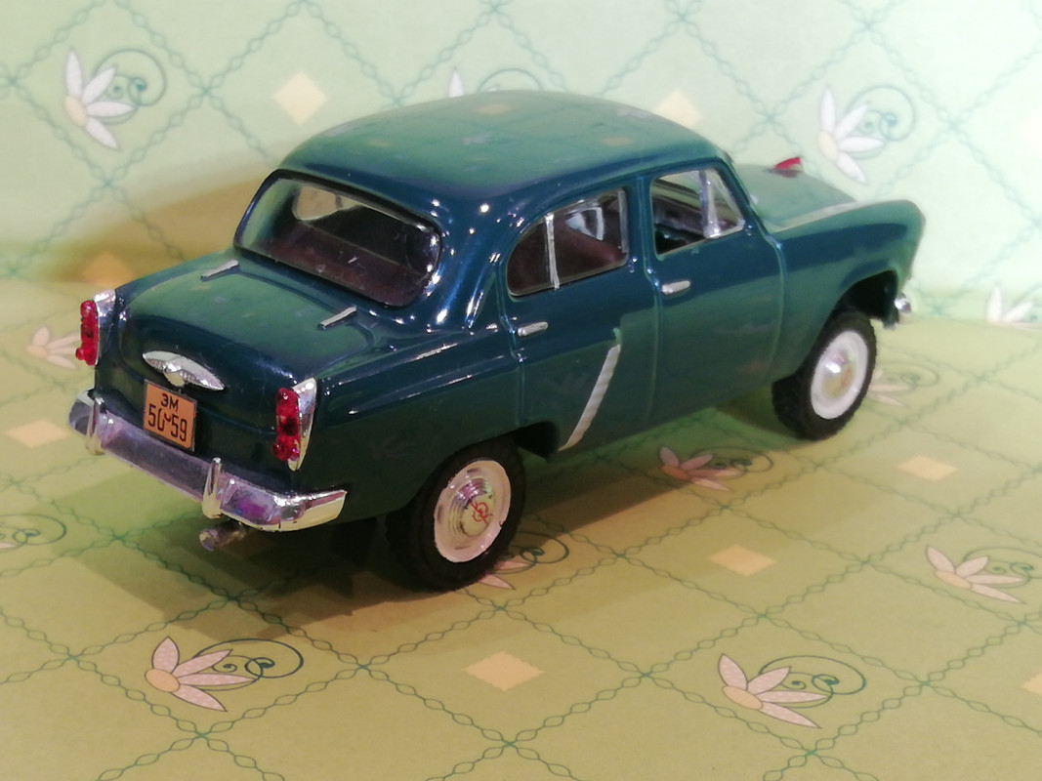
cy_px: 390
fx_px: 1986
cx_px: 521
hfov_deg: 29.4
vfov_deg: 22.2
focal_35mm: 66
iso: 250
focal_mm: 3.46
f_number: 2.2
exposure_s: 1/33.3
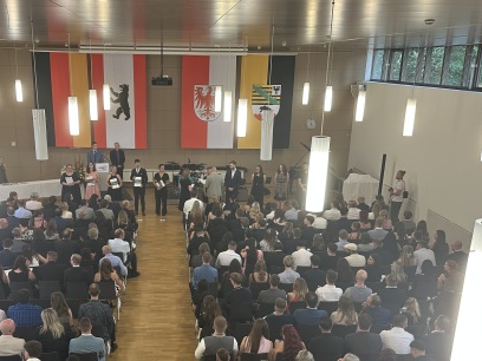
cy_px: 256
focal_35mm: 40
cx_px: 183
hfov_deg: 46.4
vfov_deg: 35.4
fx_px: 557
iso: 160
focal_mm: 6.86
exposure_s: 1/100
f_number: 1.78
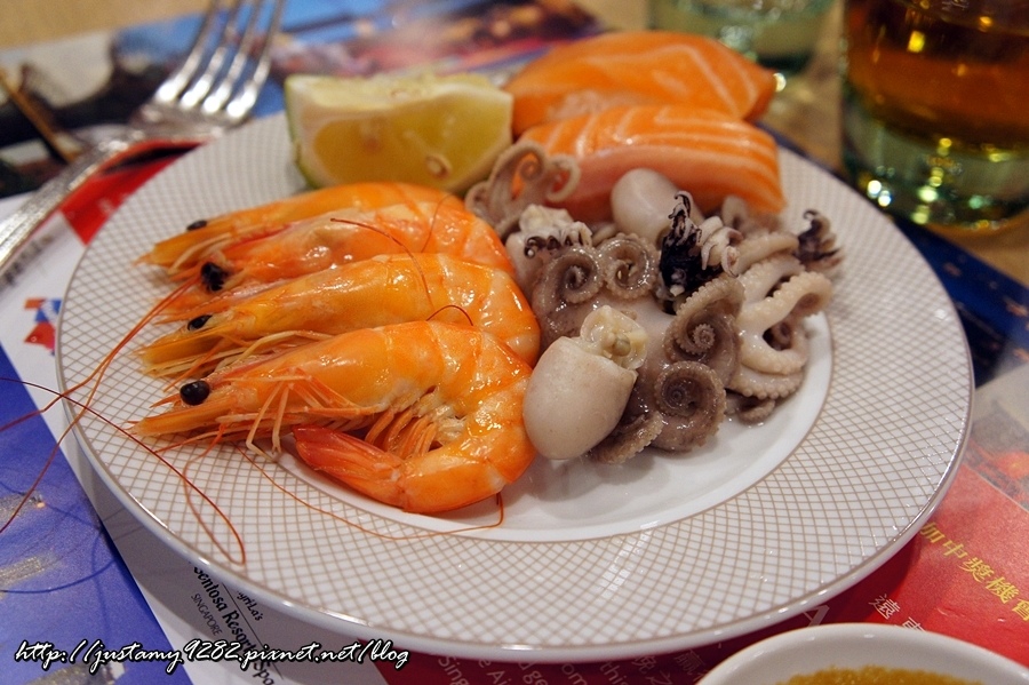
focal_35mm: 40
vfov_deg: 33.0
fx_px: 1157
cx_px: 514
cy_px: 342
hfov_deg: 48.0
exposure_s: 1/50
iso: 1250
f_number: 4
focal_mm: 27
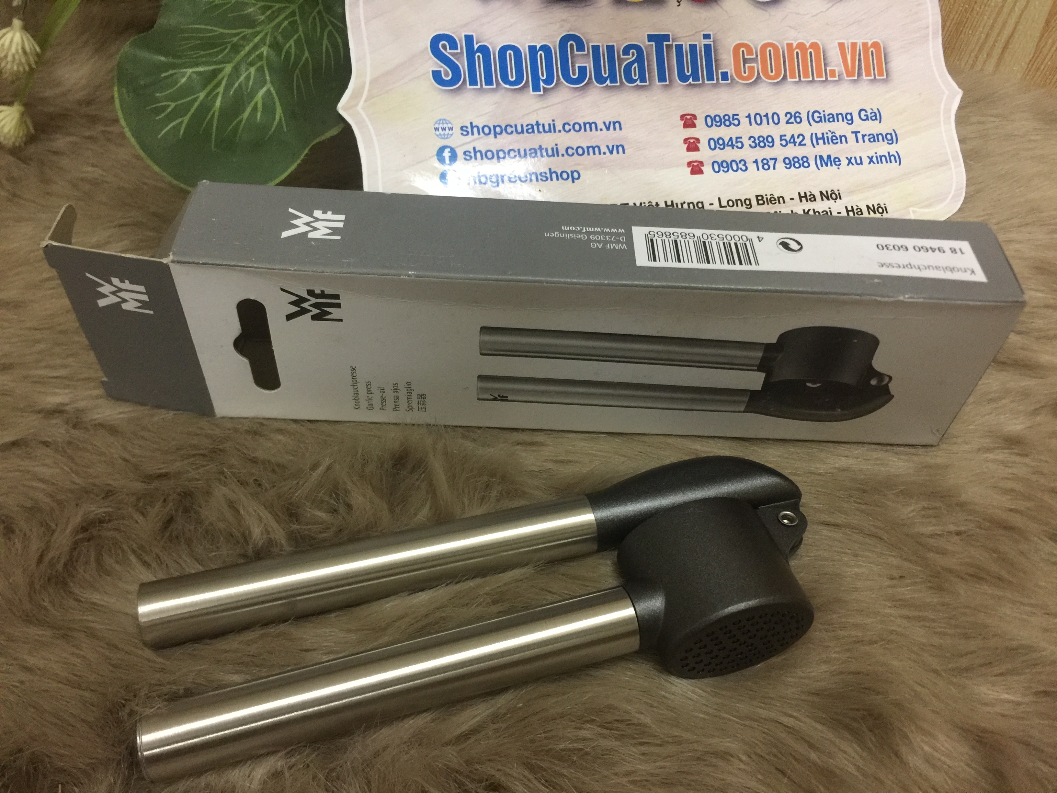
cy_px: 396
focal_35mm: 29
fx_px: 886
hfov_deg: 61.7
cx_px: 528
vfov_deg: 48.2
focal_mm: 4.15
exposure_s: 1/10
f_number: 2.2
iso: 100
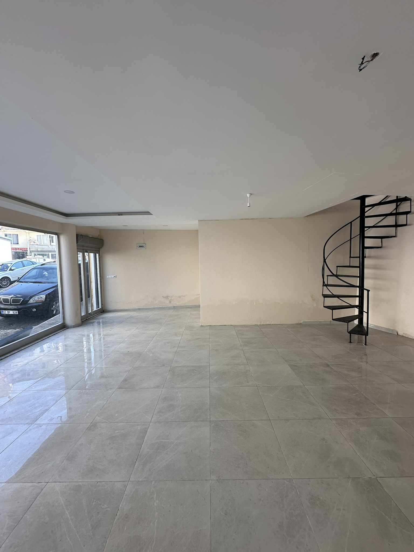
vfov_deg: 102.1
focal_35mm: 14
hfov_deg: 85.7
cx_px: 207
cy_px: 276
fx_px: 223
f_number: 2.2
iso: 40
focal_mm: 2.22
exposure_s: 1/198
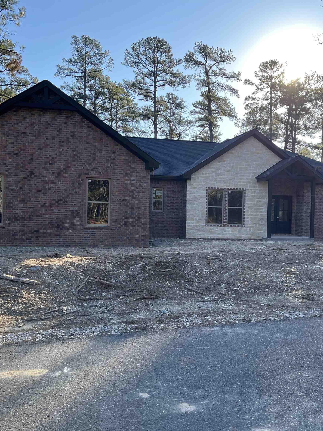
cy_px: 215
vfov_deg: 52.6
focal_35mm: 35
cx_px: 180
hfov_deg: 40.6
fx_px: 435
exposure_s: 1/777
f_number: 1.6
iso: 50
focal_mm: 5.1
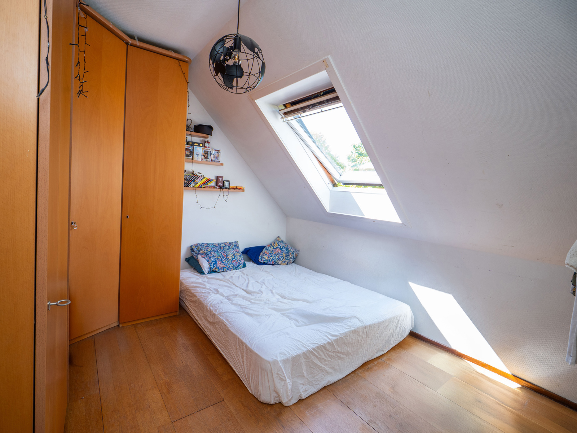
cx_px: 288
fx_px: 267
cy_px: 216
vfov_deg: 78.1
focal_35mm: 16
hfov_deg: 94.5
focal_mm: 8
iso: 100
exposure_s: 1/80
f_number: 4
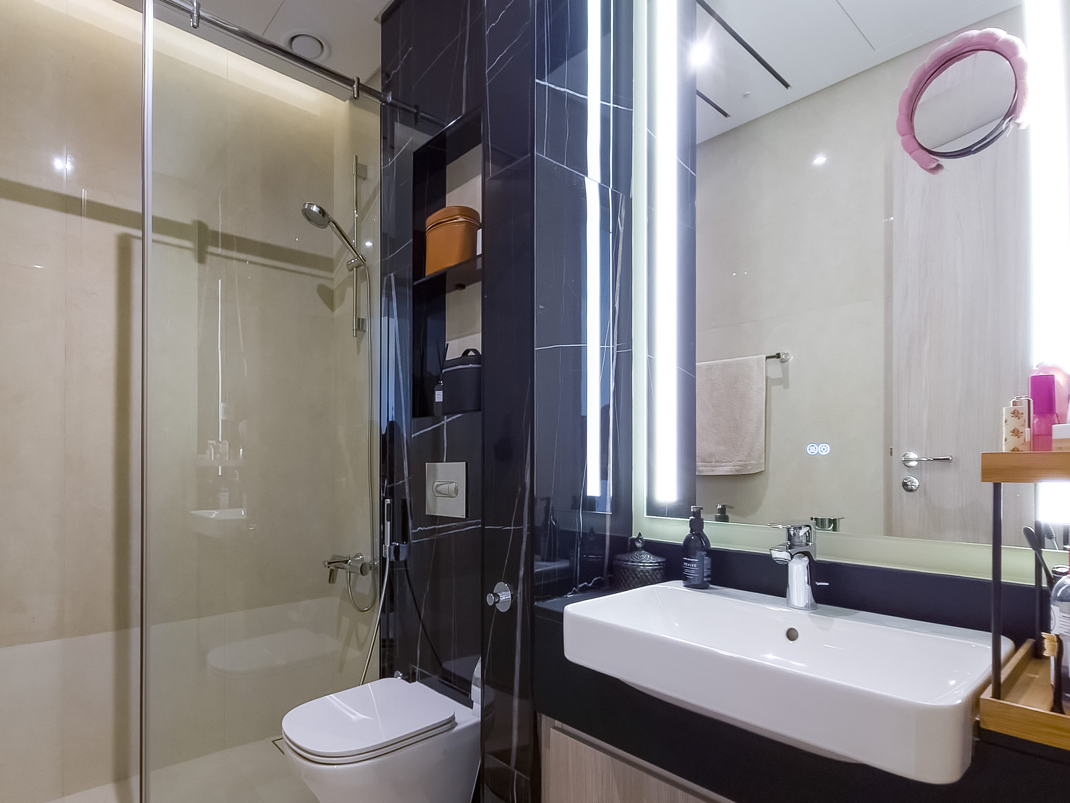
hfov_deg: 93.2
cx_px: 426
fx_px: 495
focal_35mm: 16
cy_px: 490
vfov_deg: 77.0
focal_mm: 2.2
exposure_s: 1/50
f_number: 2.2
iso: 250
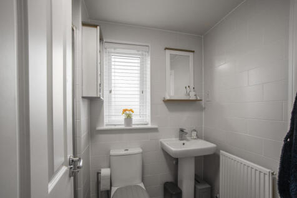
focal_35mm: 15
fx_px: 124
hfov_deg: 100.4
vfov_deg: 77.3
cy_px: 99
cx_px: 148
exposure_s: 1/15
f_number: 16
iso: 100
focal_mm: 15
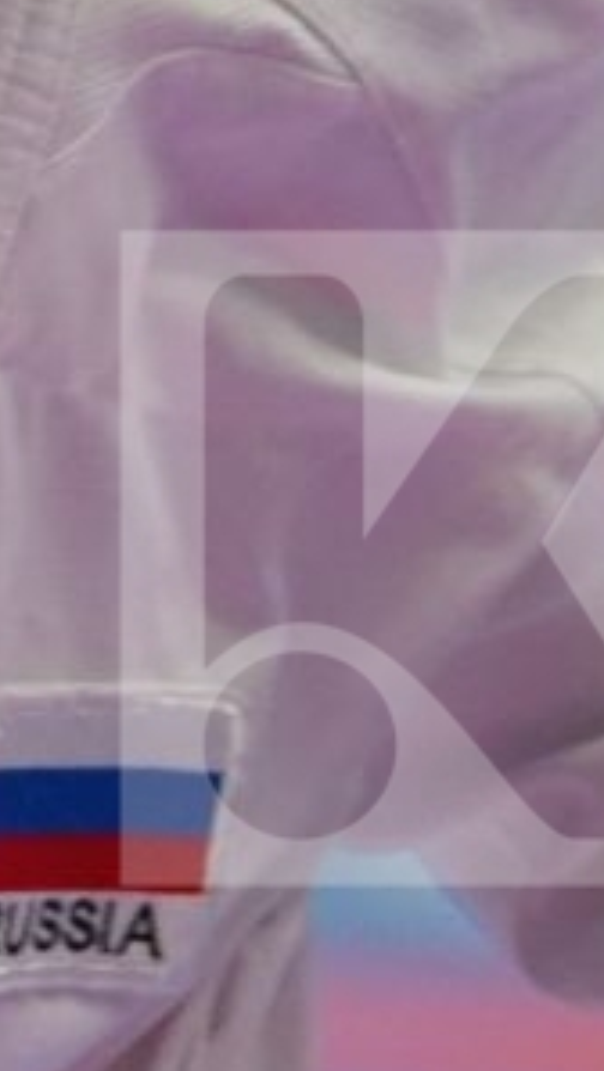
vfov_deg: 2.5
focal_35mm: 872
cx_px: -1981
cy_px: -719
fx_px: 24786
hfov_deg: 1.4
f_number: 2.8
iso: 2500
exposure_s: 1/1000
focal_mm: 138
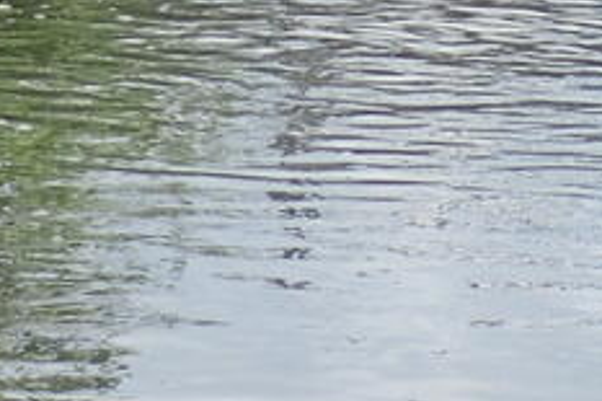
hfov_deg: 6.1
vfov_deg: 4.0
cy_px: -197
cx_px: 460
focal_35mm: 340
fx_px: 5681
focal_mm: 10.29
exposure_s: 1/200
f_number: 5
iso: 100
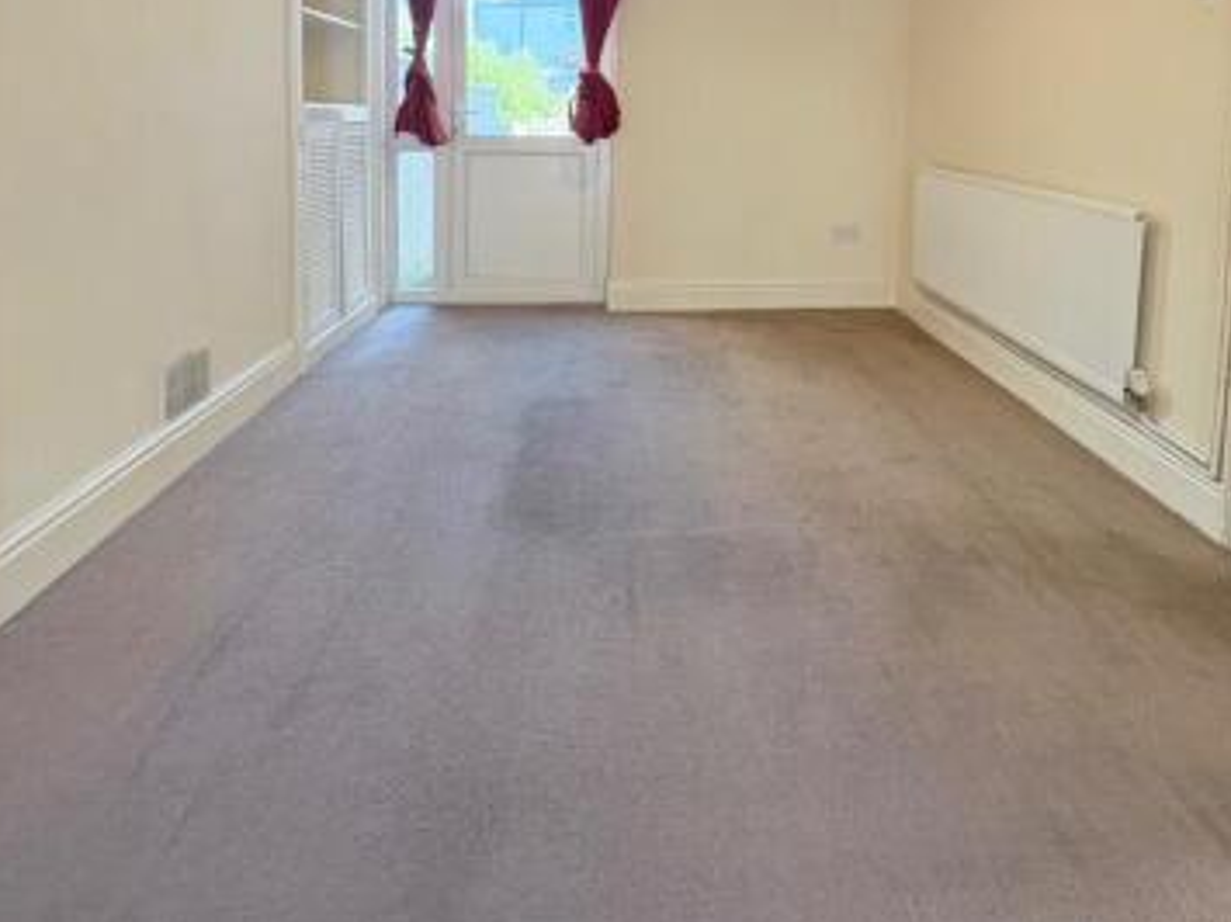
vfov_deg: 54.5
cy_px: 175
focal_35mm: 23
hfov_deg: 72.9
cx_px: 754
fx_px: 818
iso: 250
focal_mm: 2.22
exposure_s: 1/82
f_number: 2.2
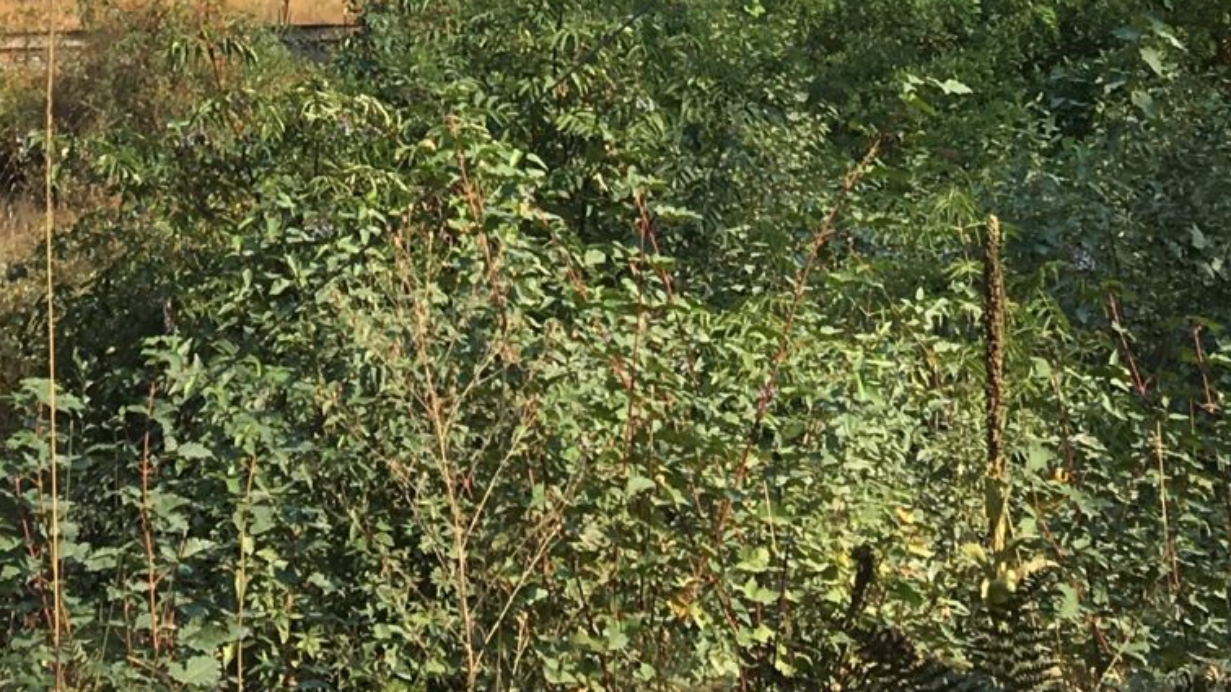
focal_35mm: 107
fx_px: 3492
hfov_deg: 19.8
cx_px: 225
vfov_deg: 10.5
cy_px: -642
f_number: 2.2
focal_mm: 4.15
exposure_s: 1/1326
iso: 25
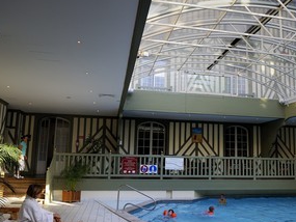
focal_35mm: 34
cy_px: 114
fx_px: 291
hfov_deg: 53.5
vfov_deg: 41.8
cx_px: 179
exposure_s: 1/160
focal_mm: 24
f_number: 9
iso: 800
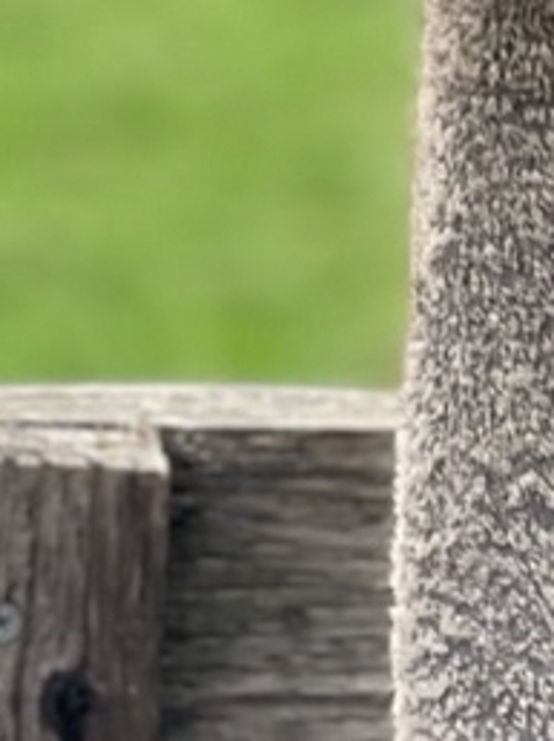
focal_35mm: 298
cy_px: -146
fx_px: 6370
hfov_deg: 4.9
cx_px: 781
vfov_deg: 6.6
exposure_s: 1/289
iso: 25
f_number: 2.2
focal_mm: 7.5
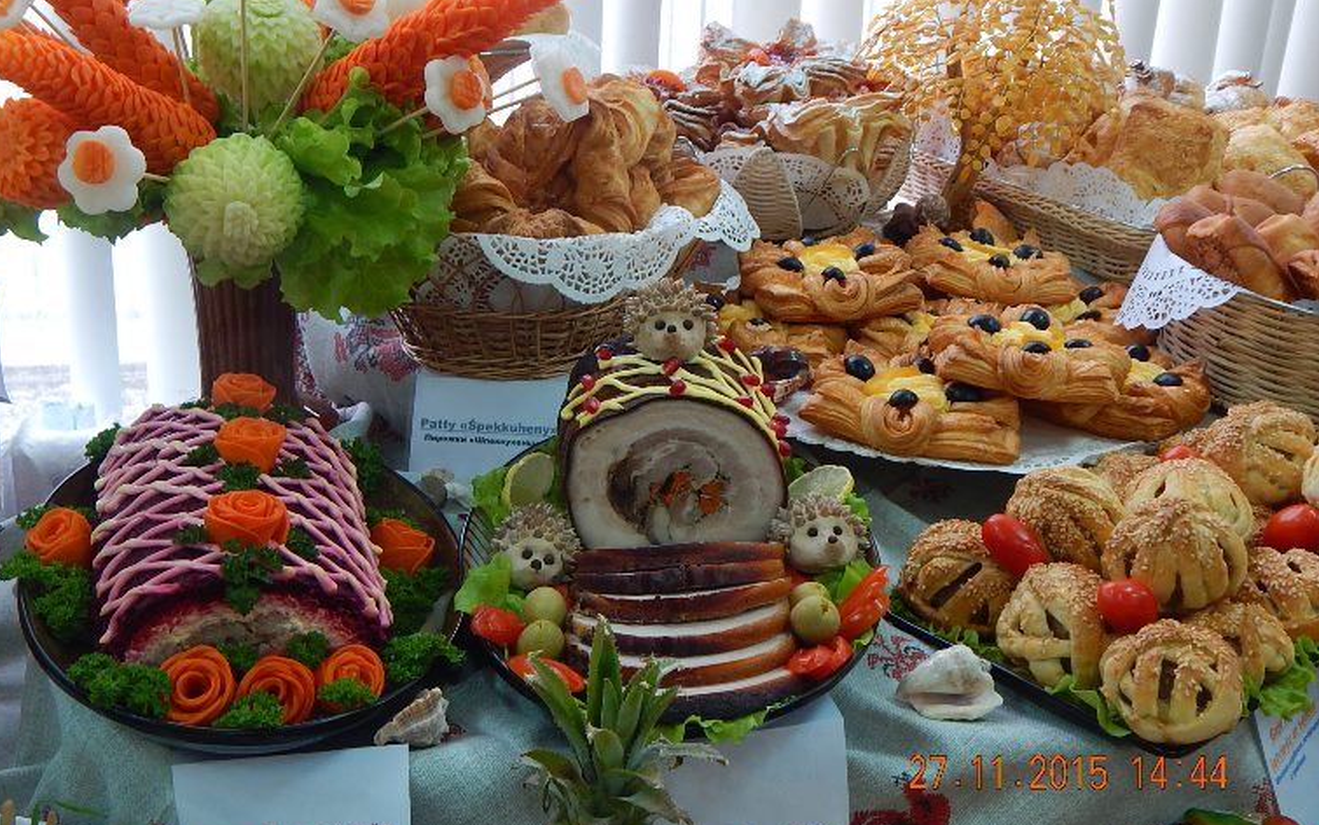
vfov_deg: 31.2
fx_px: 1474
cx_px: 650
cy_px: 374
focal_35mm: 41
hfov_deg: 48.2
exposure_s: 1/30
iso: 200
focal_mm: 6.8
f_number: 3.4
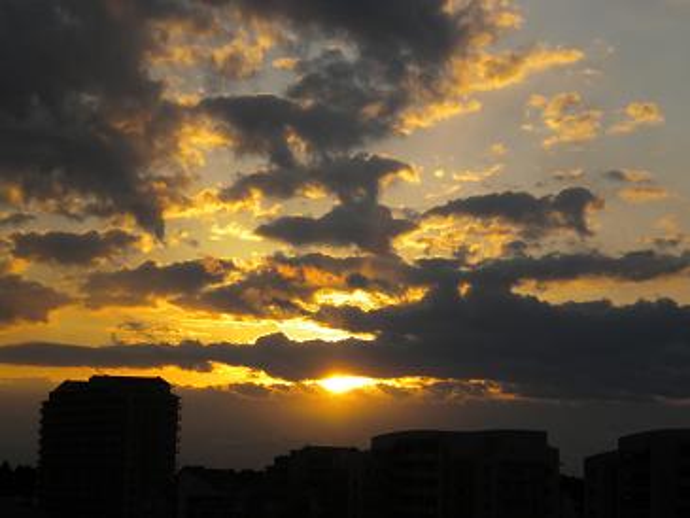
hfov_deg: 18.7
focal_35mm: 105
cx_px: 345
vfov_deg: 14.1
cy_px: 259
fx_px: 2094
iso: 80
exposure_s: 1/223
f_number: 8.5
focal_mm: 18.9
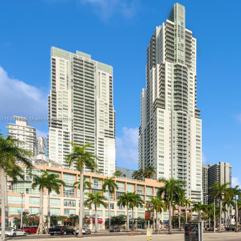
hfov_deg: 65.4
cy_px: 119
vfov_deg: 69.6
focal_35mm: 22
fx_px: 173
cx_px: 181
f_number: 8
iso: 200
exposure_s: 1/1250
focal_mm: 17
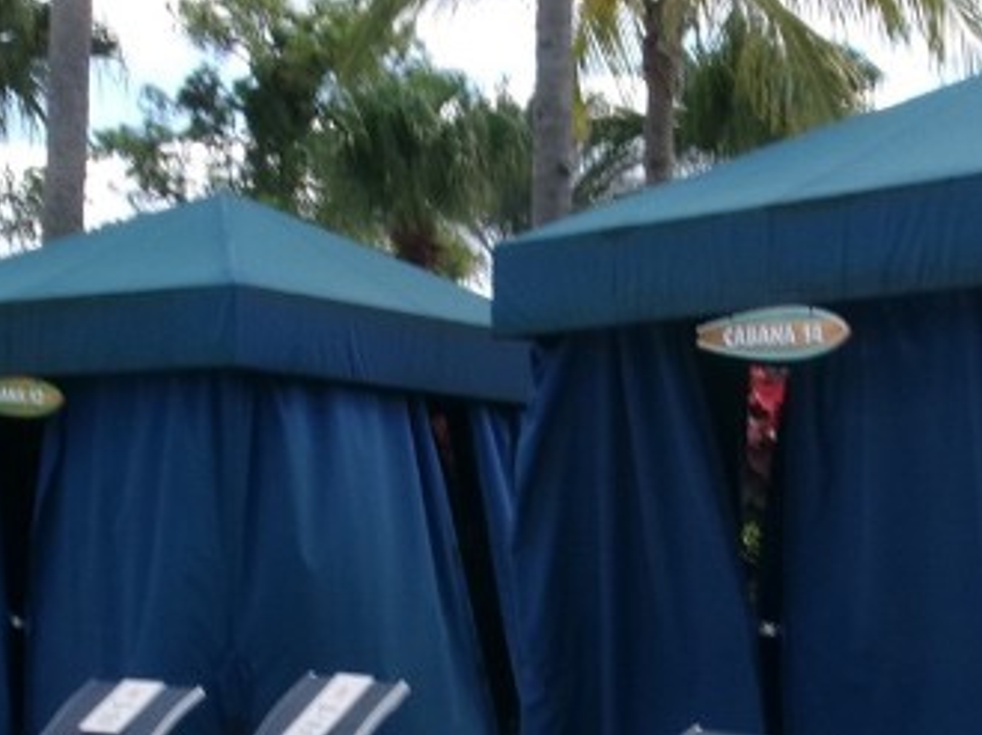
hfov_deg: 22.5
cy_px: 687
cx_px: 545
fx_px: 2466
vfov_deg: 16.7
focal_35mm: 87
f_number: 10.8
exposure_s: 1/52
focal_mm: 5.1
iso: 100
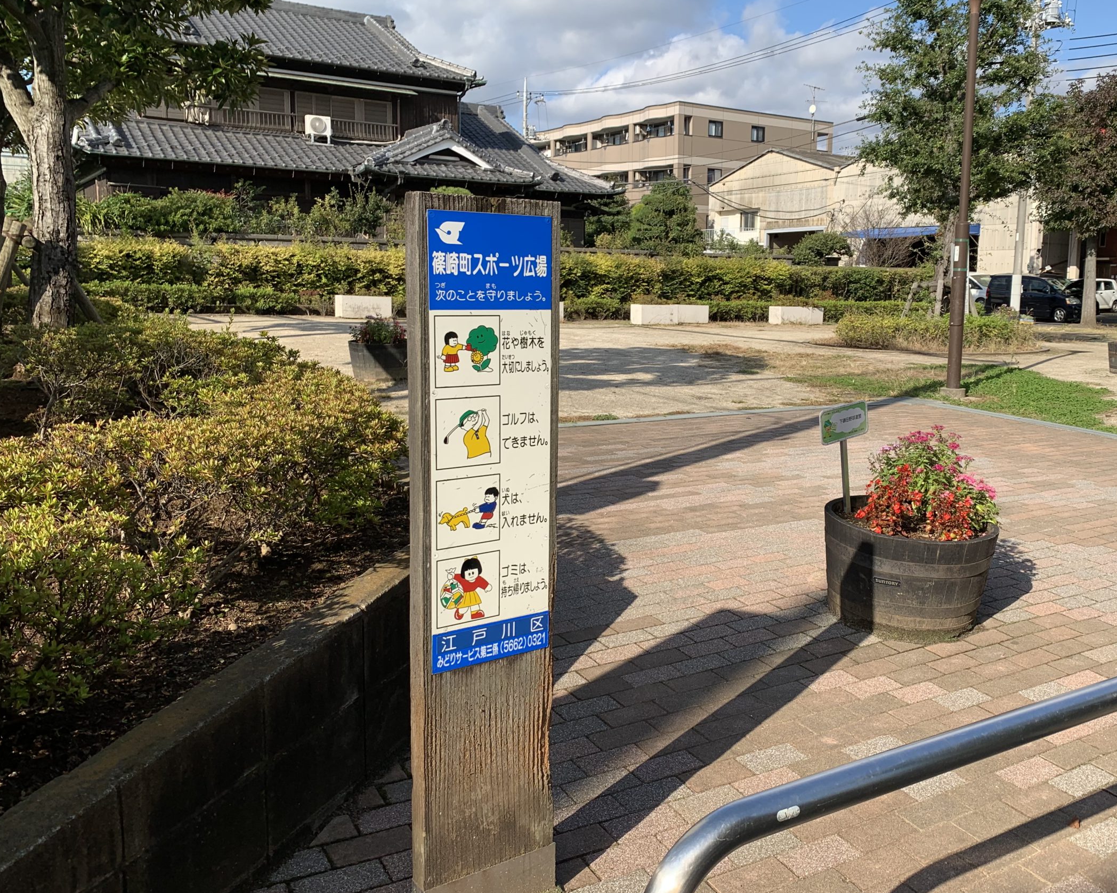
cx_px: 661
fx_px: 1025
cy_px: 436
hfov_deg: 56.8
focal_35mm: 31
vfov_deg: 47.1
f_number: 1.8
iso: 25
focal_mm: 4.25
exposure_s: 1/1845
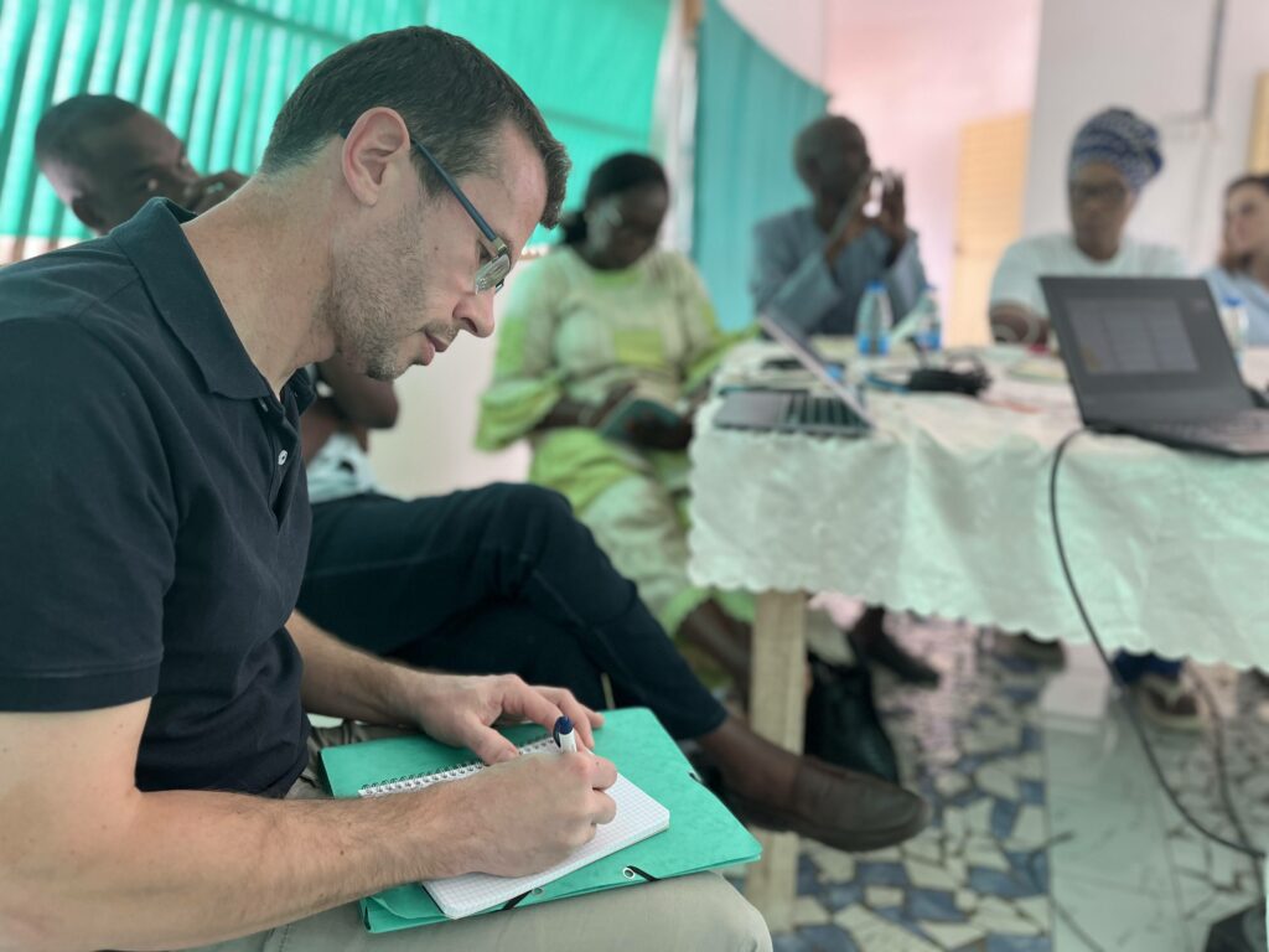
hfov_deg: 67.3
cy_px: 476
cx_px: 634
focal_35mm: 26
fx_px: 953
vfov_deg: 53.1
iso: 100
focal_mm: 5.1
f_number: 1.6
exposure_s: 1/122
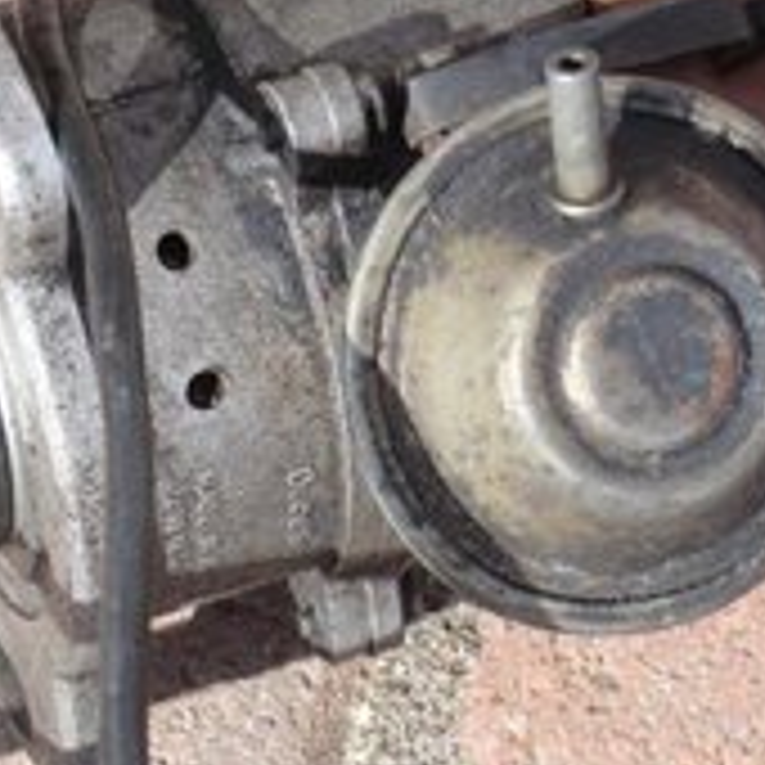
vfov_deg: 6.8
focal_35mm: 256
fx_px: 6401
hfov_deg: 6.8
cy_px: 256
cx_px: 639
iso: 64
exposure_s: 1/100
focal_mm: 22
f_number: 5.2
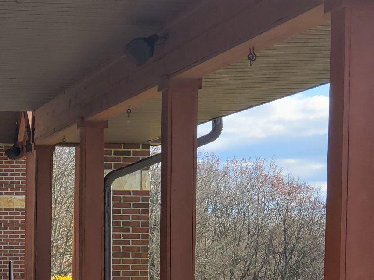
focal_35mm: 125
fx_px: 1351
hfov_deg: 15.6
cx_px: 58
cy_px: 306
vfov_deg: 11.7
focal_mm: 6
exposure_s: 1/241
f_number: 2.4
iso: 32
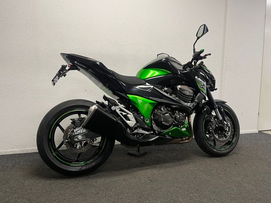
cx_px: 136
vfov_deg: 53.1
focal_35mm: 26
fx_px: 204
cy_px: 102
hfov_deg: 67.3
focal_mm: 5.1
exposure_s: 1/50
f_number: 1.6
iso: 80
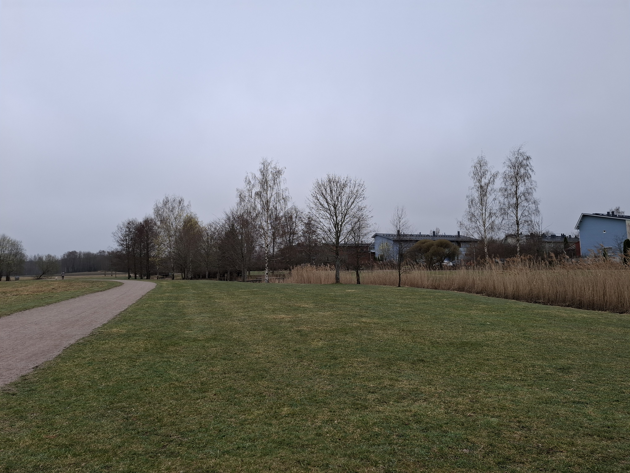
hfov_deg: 73.9
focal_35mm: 23
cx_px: 315
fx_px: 419
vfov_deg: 58.9
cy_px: 236
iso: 50
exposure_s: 1/961
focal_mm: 5.54
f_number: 1.8
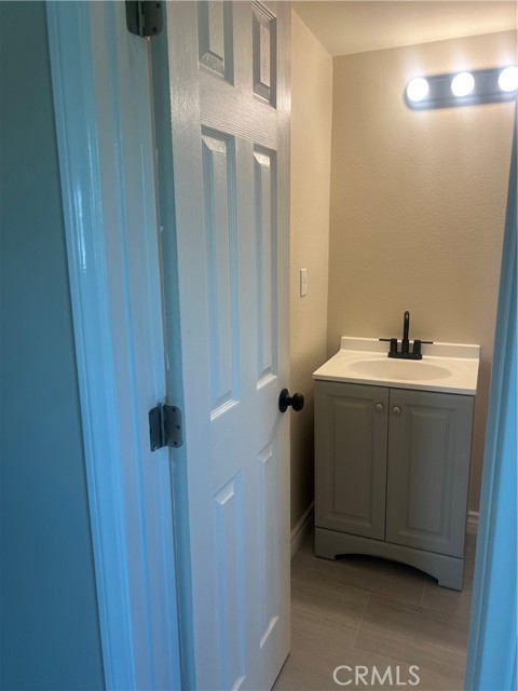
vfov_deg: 67.3
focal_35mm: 26
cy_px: 346
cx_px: 259
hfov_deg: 53.1
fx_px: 519
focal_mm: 5.7
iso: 64
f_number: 1.5
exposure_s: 1/120
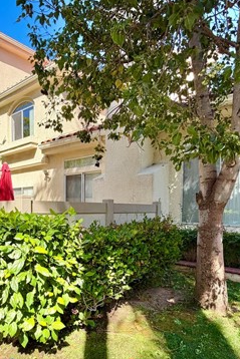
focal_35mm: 26
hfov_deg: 48.8
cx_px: 80
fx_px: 260
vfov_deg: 68.4
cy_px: 222
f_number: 2.2
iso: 40
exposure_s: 1/631
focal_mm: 2.22
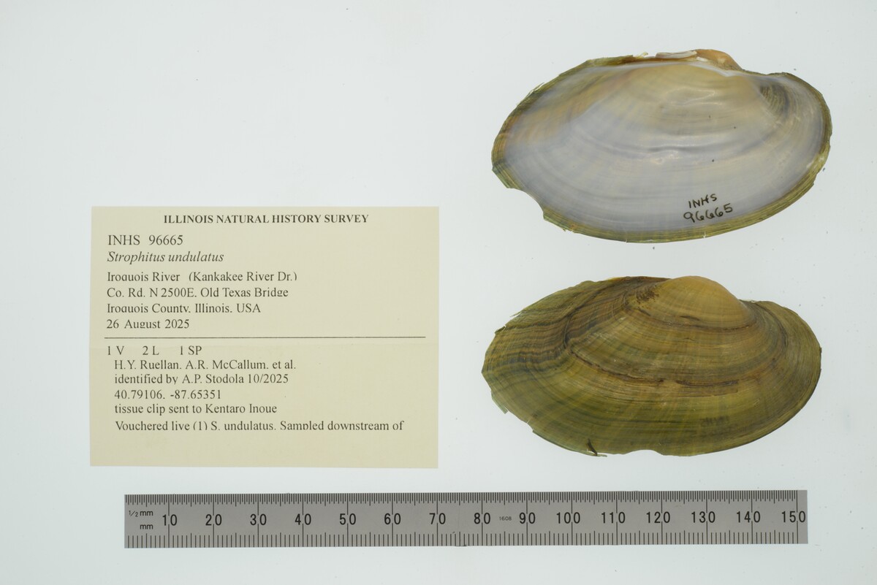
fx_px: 1462
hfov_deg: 33.4
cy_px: 292
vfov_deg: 22.6
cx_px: 438
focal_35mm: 60
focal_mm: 60
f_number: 32
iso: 100
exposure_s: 1/10
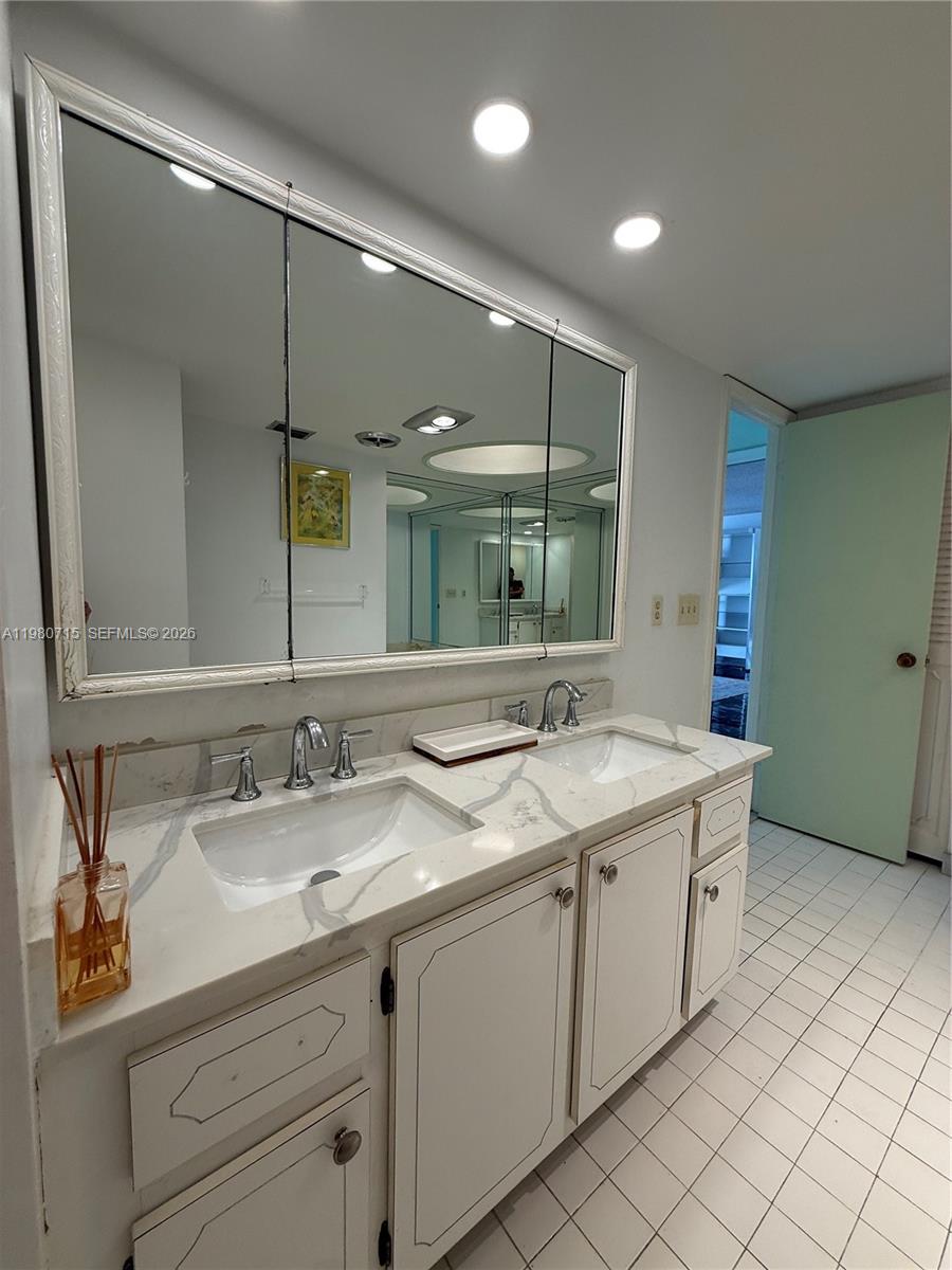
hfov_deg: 85.7
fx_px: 513
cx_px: 476
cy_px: 635
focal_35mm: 14
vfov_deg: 102.1
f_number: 2.2
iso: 64
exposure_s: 1/120
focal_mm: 2.22
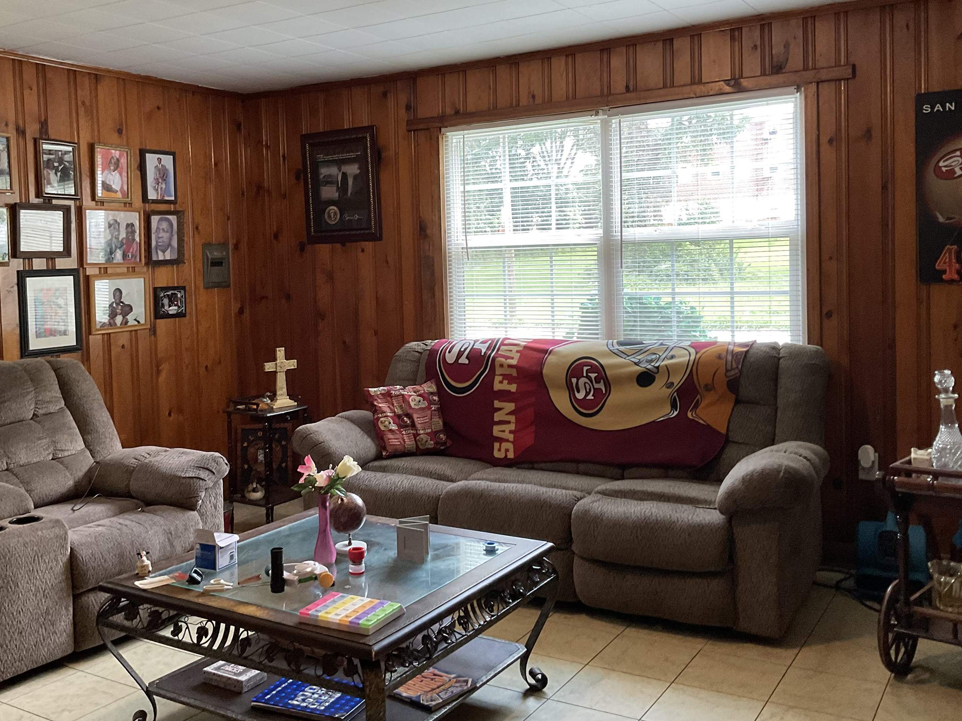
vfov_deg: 39.5
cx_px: 424
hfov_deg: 51.2
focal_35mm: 36
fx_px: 1000
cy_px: 299
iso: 100
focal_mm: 3
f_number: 1.8
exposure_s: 1/60
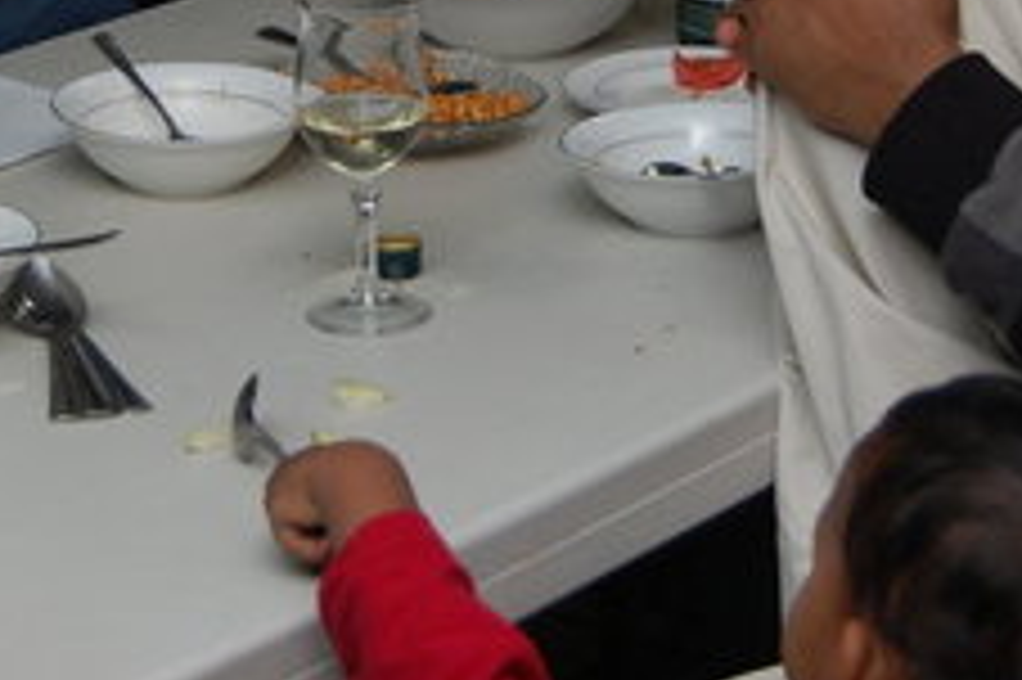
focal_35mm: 110
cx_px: 419
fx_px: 3120
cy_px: -14
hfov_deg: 18.6
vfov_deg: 12.3
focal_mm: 26
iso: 400
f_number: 4.2
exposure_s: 1/60
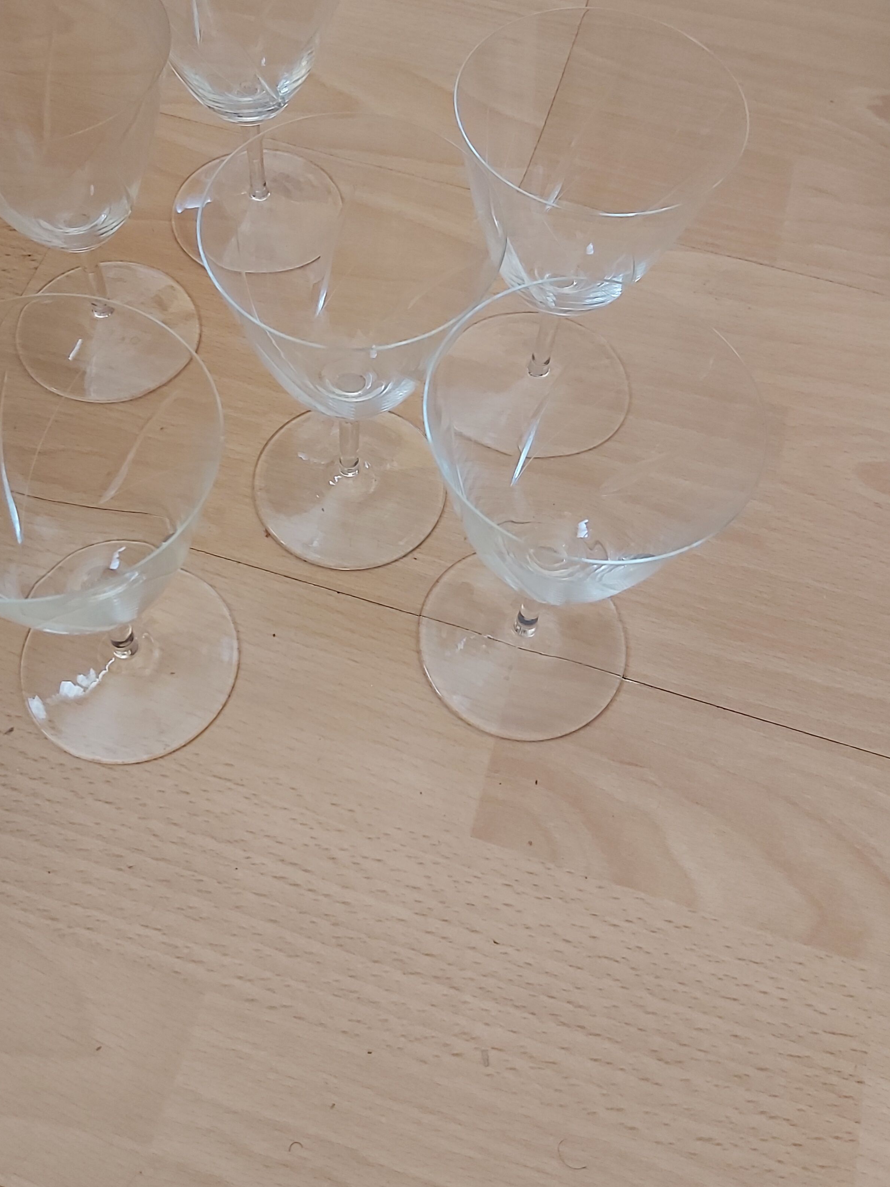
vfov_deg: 55.2
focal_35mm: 33
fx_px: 1131
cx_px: 383
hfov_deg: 42.8
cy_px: 514
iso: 250
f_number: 1.7
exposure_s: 1/50
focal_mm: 3.92
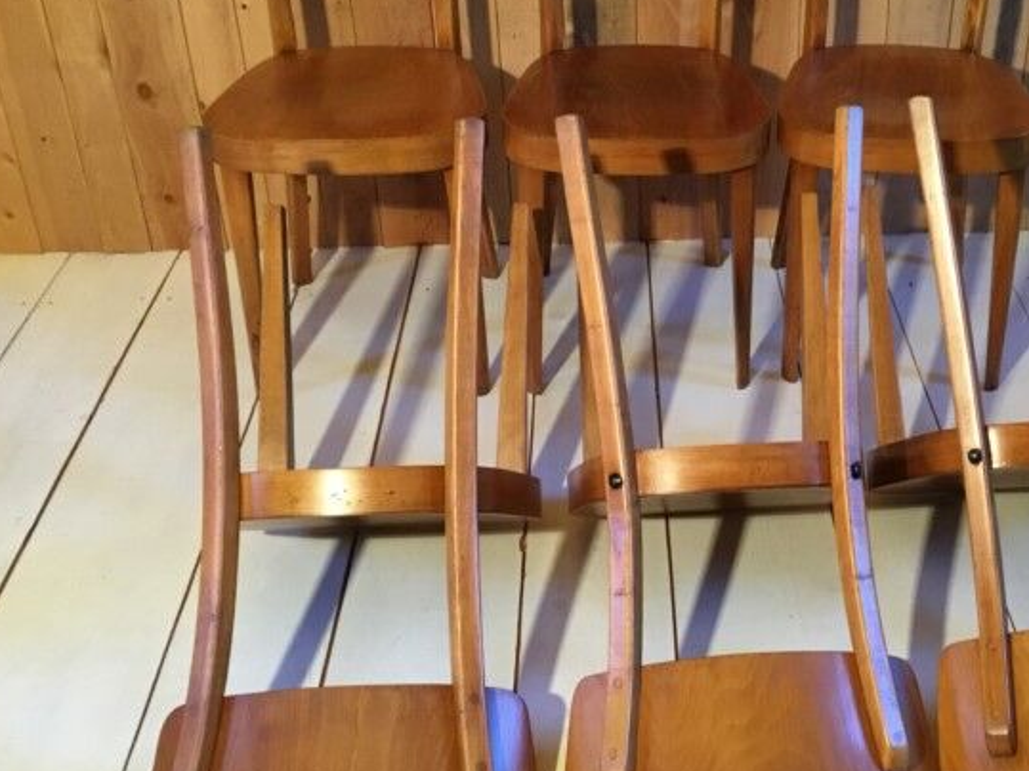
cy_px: 345
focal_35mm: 46
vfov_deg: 31.5
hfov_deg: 40.6
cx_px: 710
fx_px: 1367
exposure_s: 1/33
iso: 200
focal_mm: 3.3
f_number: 2.4
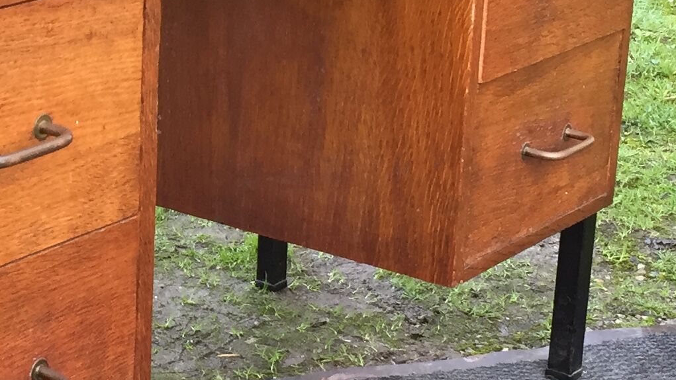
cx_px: 0
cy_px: 126
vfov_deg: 12.0
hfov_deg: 20.5
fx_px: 1810
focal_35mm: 101
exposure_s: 1/33
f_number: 2.2
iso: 100
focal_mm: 4.15
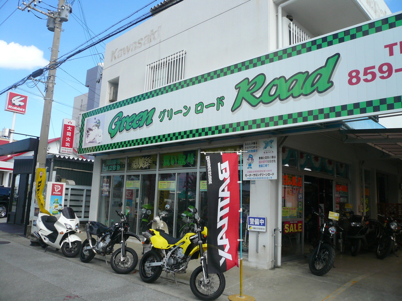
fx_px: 325
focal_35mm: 28
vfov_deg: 49.7
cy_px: 150
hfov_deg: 63.4
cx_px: 201
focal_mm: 4.6
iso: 100
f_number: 2.8
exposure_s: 1/800
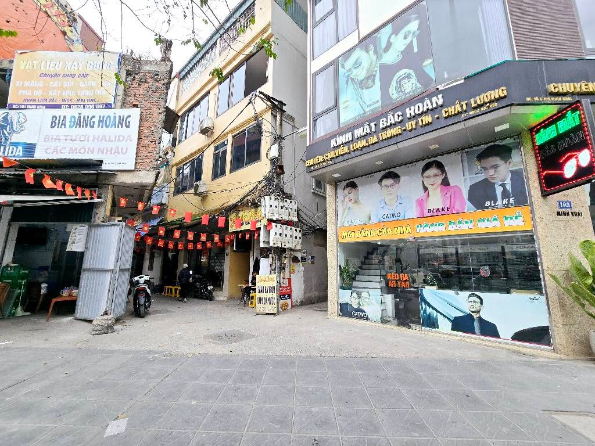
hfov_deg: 106.2
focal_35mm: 13
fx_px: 223
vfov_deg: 89.9
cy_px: 223
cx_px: 298
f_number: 2.2
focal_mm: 2.2
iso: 50
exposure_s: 1/145
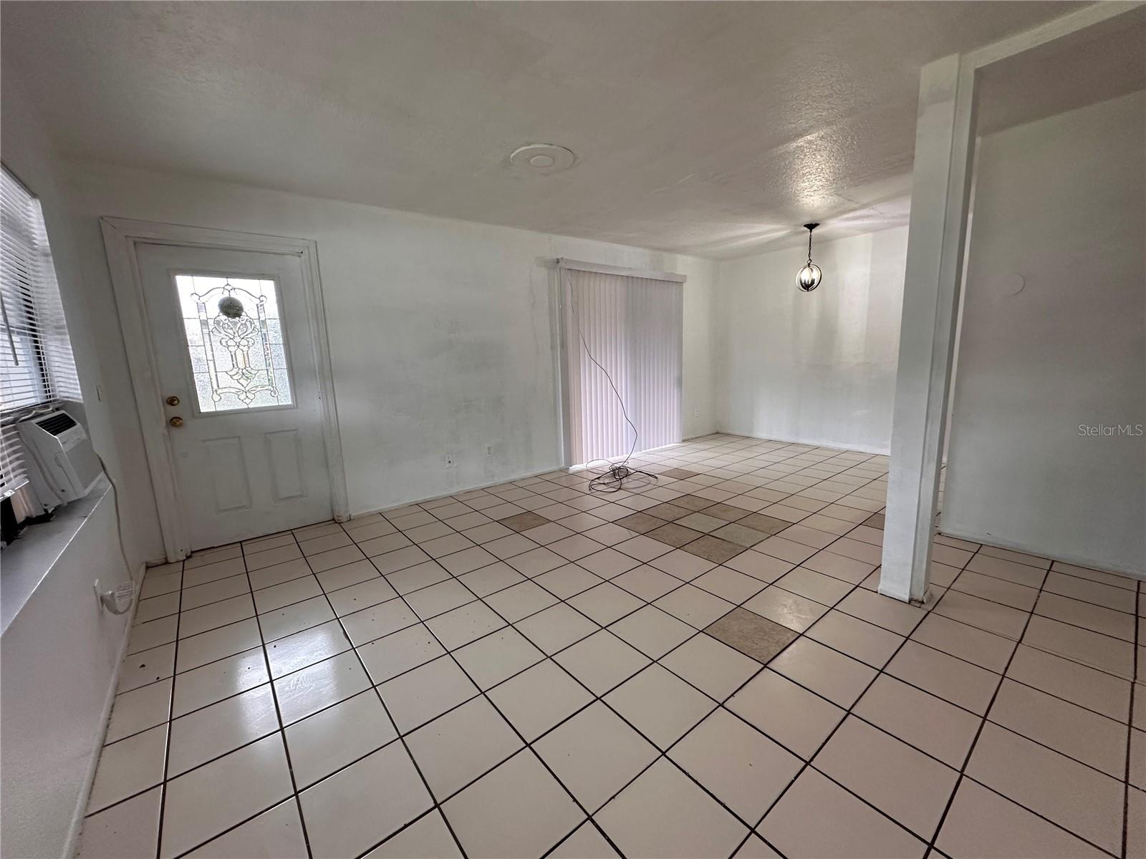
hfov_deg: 102.1
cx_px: 573
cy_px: 430
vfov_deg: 85.7
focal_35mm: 14
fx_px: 463
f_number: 2.2
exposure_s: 1/120
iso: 200
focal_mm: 2.22
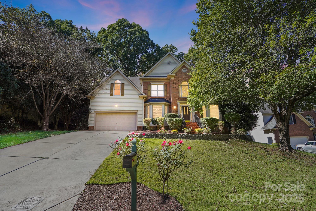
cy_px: 106
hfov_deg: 96.7
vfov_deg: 73.7
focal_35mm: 16
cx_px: 158
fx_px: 140
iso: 125
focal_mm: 16
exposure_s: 1/60
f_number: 10
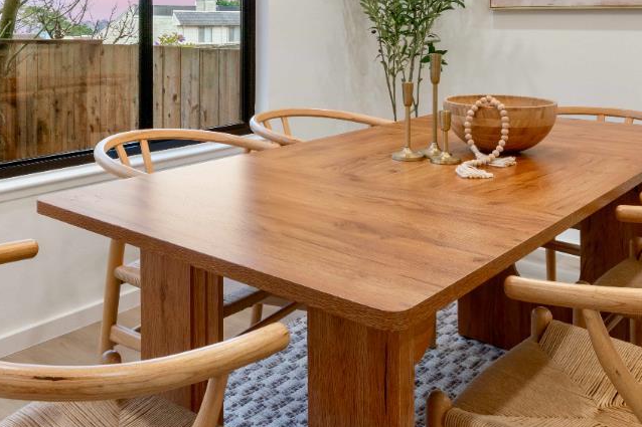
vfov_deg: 31.3
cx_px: 246
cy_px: 17
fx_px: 713
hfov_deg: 48.1
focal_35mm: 40
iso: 400
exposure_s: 1/1.67
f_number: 16
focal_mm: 17
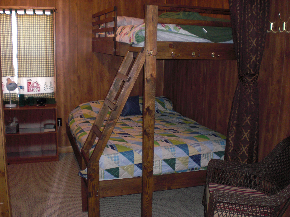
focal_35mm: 38
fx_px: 318
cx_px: 145
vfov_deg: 37.7
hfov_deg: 49.0
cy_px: 108
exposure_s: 1/60
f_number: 3.1
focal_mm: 6.3
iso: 200
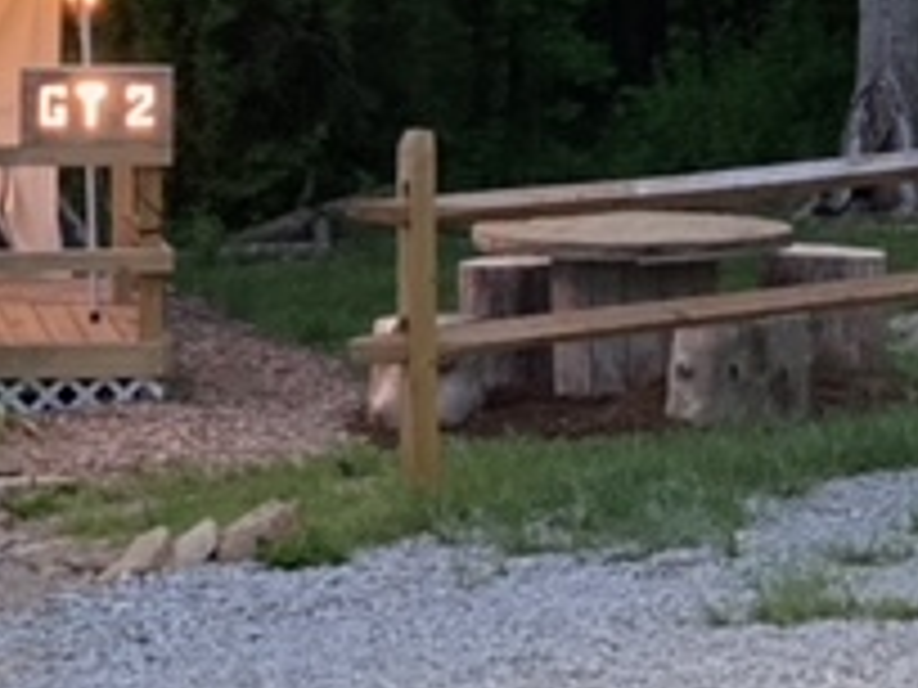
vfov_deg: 9.0
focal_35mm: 163
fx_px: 4323
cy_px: -148
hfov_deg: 12.0
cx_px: 108
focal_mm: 6
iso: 640
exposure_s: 1/15
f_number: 2
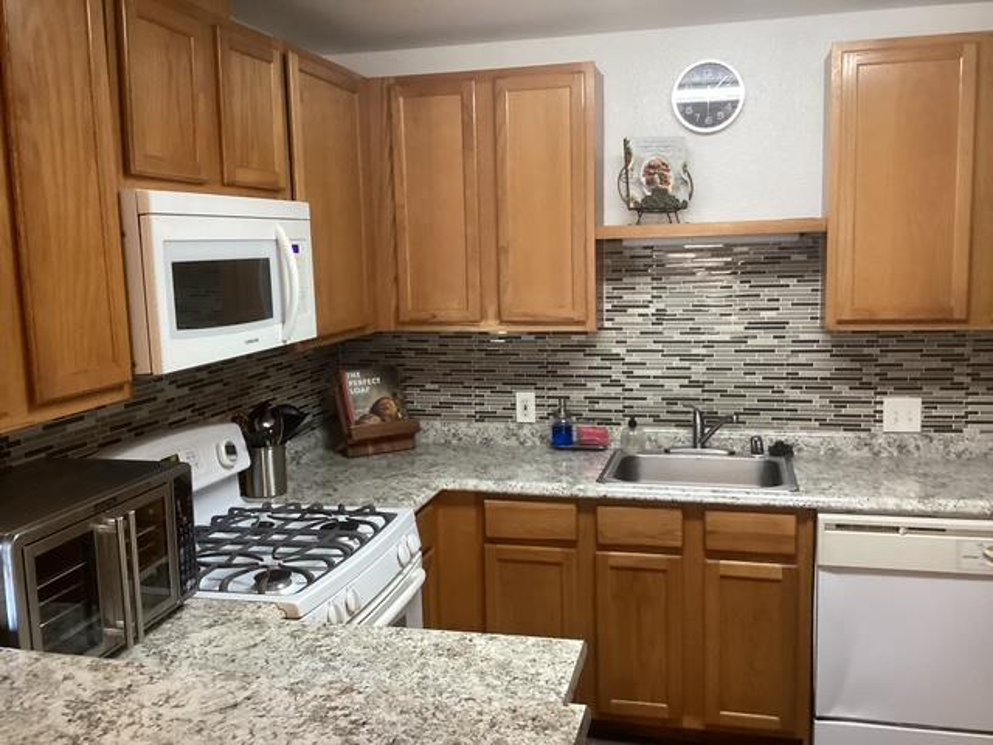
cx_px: 496
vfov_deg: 45.4
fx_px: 889
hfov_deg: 58.4
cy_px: 372
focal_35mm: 31
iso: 250
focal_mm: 3.3
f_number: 2.4
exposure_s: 1/40
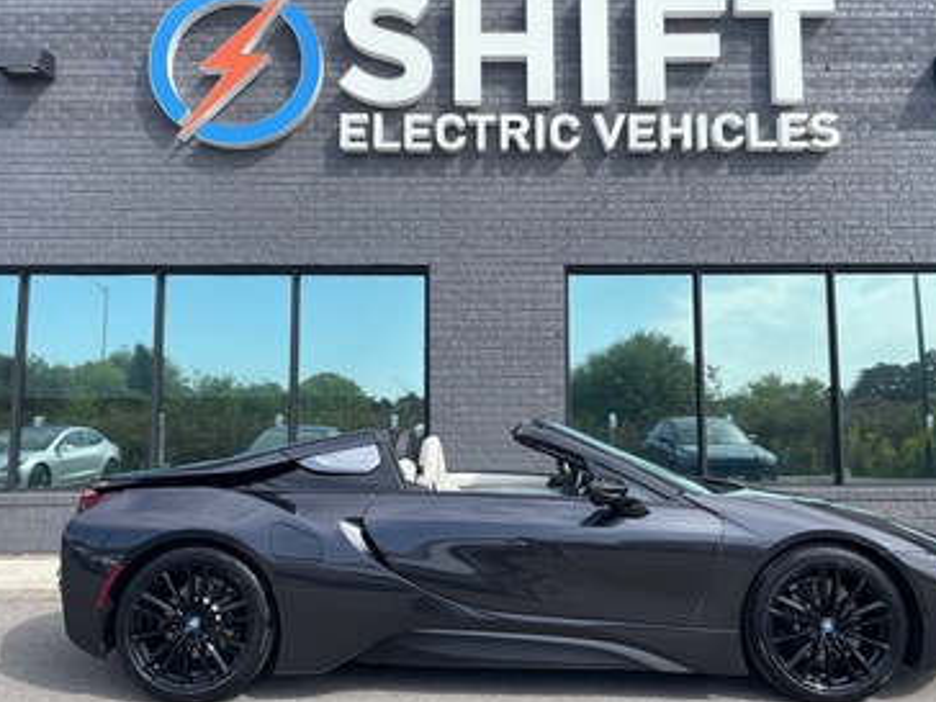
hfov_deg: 59.9
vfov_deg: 46.8
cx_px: 486
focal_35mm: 30
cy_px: 359
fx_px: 811
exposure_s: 1/1642
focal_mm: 4.2
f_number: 1.6
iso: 32
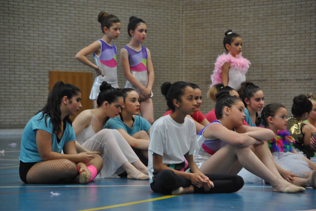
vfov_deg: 9.0
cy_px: 106
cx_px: 158
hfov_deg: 13.4
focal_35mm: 153
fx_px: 1345
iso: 800
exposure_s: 1/80
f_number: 5.6
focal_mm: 102
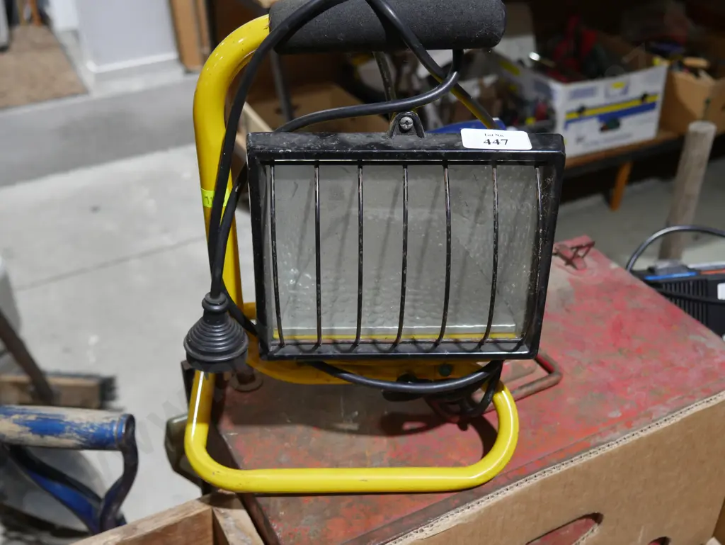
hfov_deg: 46.8
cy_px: 272
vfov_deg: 36.0
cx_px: 362
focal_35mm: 40
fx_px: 838
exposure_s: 1/60
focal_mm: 20
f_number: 4.5
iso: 640
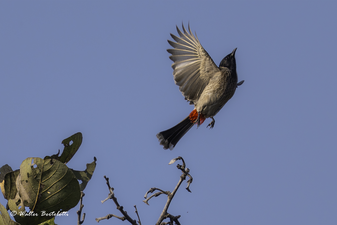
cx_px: 168
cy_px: 112
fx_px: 5897
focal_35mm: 630
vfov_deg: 2.2
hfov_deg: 3.3
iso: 250
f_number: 4
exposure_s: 1/4000
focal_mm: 420
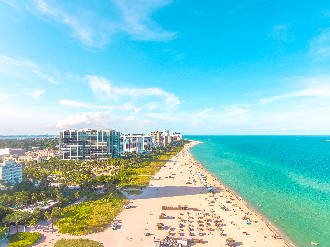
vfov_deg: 65.9
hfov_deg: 81.8
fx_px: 191
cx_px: 165
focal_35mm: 20
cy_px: 124
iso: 100
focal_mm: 3.61
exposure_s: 1/1300
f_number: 2.8
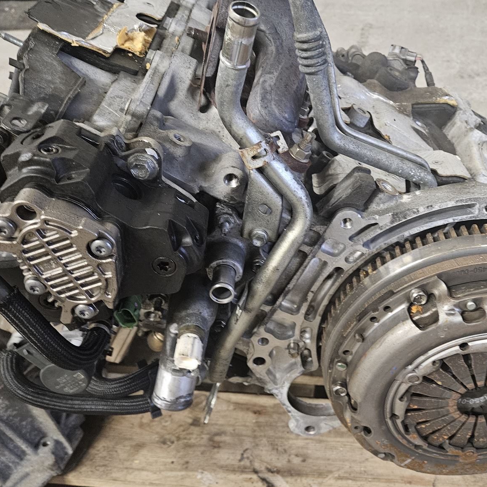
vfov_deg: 46.0
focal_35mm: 36
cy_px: 262
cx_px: 320
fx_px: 573
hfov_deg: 45.4
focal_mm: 5.4
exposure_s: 1/33
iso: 640
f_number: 1.8
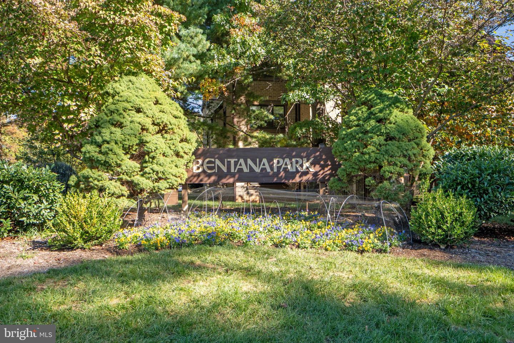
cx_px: 257
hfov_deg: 61.9
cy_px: 172
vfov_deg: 43.6
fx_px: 428
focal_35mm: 30
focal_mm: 20
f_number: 9
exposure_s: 1/40
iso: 100
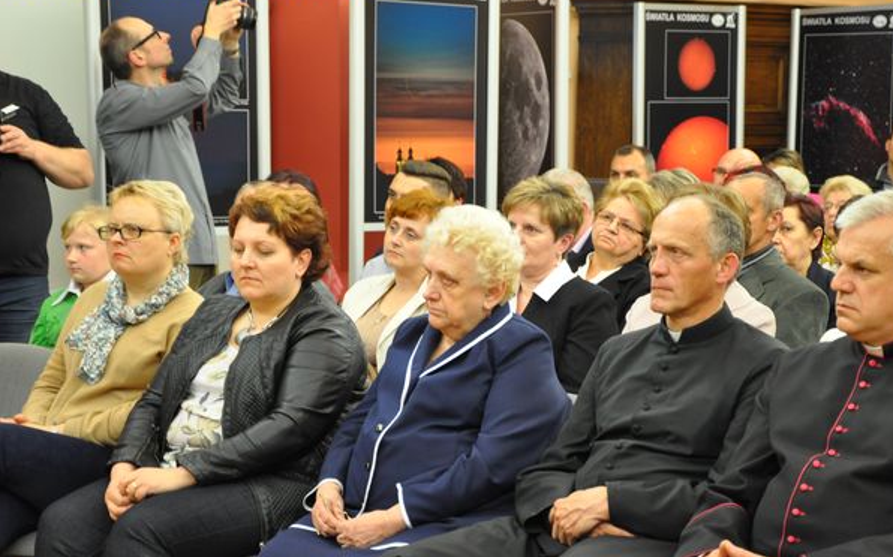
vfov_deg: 12.2
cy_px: 316
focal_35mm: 107
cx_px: 538
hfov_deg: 19.4
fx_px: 2603
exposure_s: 1/30
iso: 1400
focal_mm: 58
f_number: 5
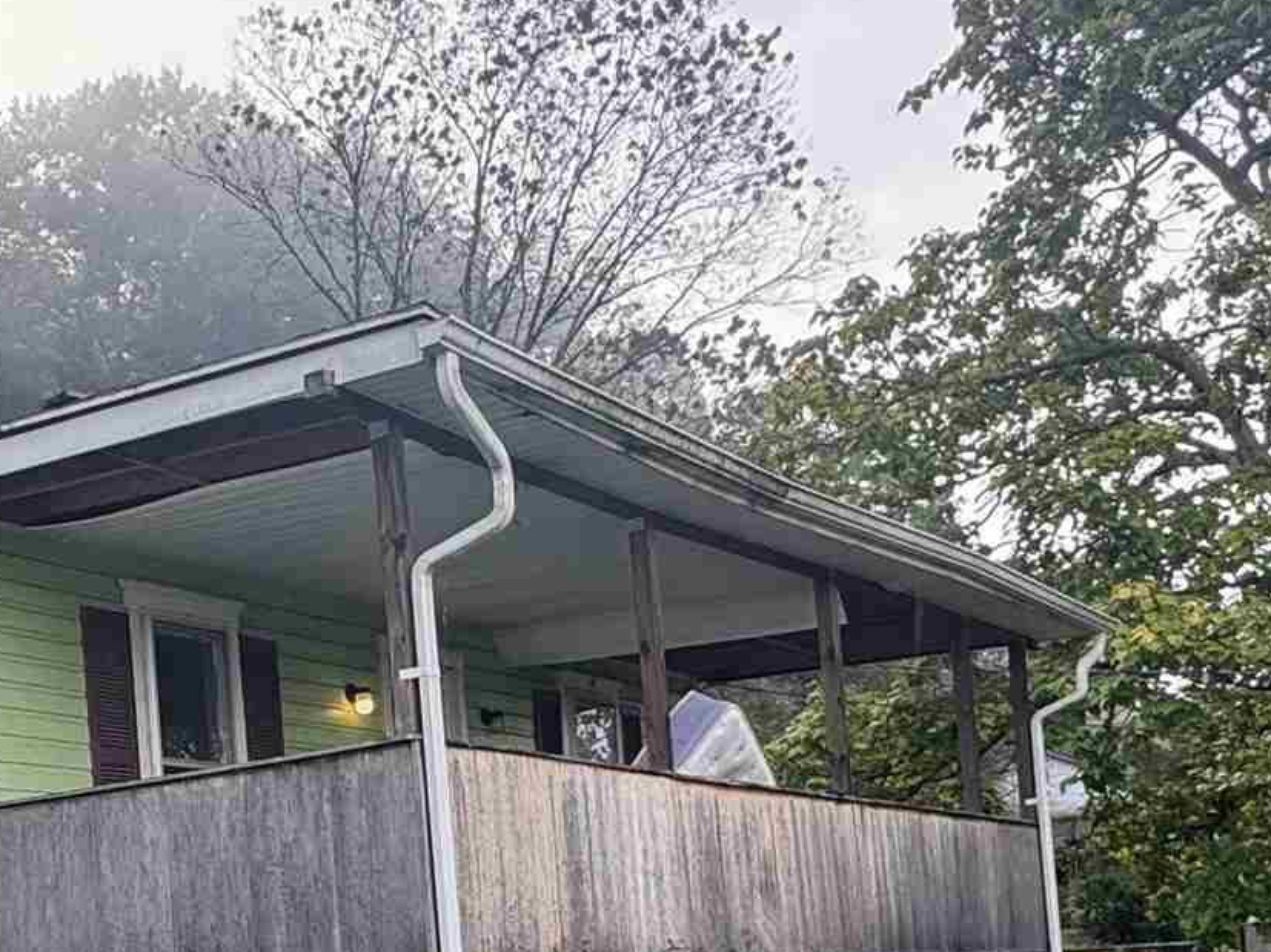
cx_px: 2
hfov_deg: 33.7
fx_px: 1909
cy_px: 972
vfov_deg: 26.4
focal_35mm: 52
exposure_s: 1/252
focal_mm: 2.22
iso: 40
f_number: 2.2
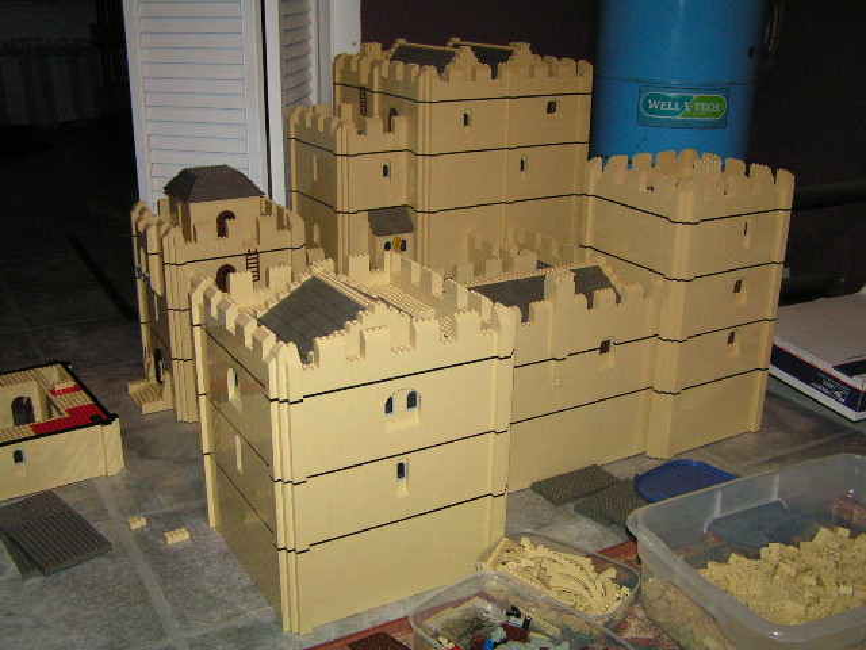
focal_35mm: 38
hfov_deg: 49.0
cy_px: 325
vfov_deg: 37.7
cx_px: 433
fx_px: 951
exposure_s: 1/40
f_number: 2.8
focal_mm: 6.3
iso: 200
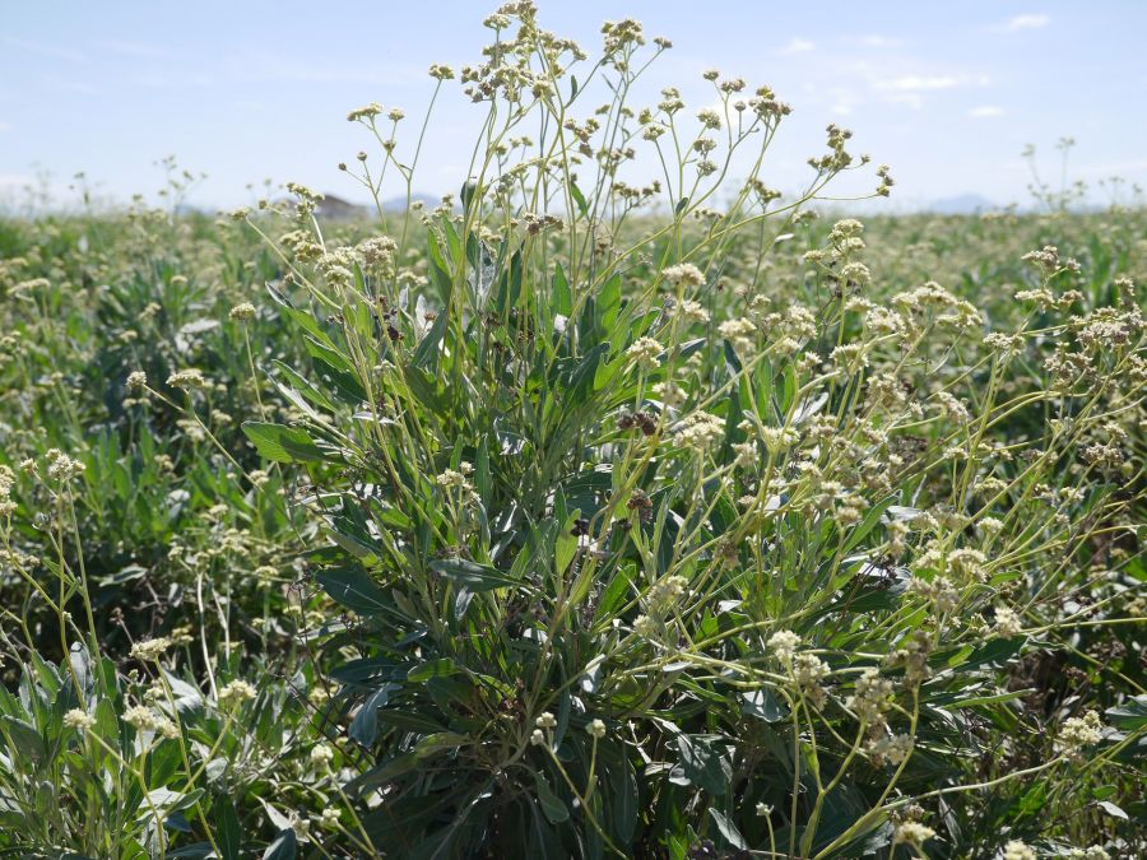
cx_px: 574
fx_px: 1524
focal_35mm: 46
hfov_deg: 41.2
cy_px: 430
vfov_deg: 31.5
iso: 160
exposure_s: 1/500
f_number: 6.3
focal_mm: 23
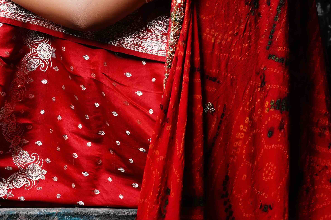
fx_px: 2519
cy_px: -40
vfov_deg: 5.0
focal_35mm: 274
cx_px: 0
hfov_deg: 7.5
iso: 320
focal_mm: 109
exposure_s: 1/100
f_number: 7.1
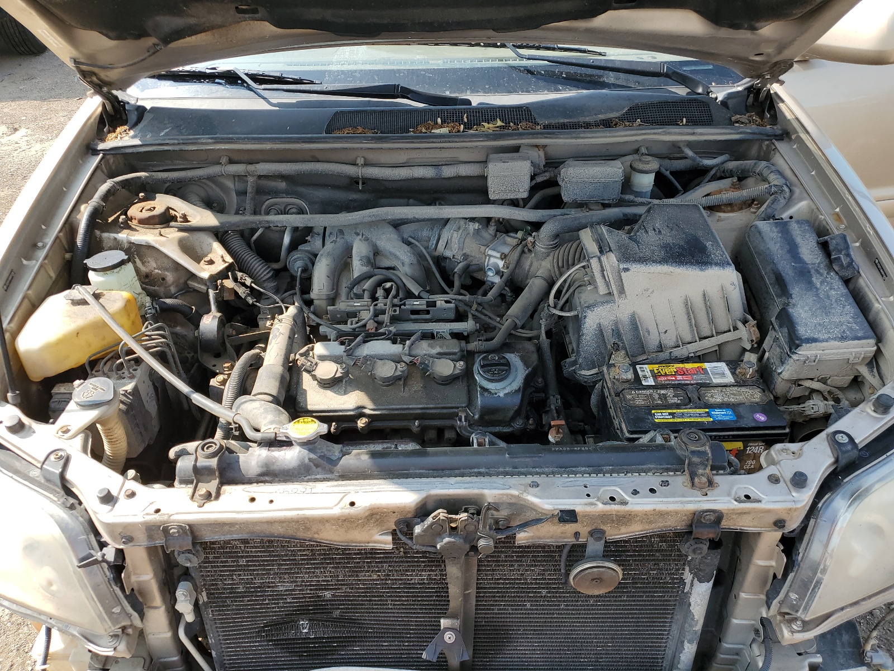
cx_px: 447
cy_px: 336
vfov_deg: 53.1
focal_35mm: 26
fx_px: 671
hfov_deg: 67.3
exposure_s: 1/909
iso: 50
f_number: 1.5
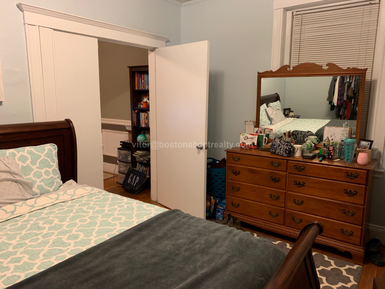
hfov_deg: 67.3
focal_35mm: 26
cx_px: 192
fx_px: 289
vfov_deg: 53.1
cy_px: 144
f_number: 1.8
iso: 400
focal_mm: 4.25
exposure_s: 1/40
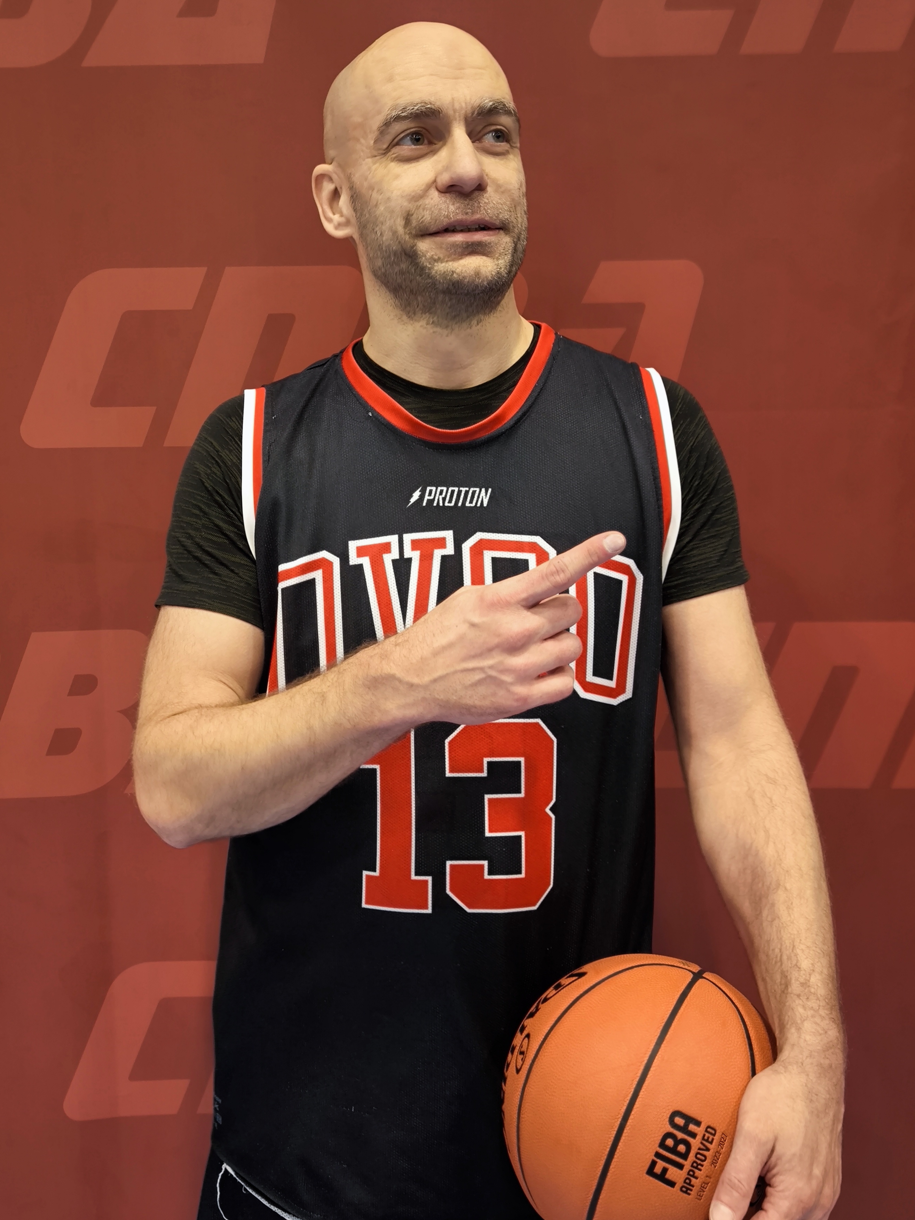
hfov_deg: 48.2
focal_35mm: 29
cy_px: 610
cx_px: 458
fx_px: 1022
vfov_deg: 61.7
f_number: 1.9
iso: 250
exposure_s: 1/50
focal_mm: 6.92
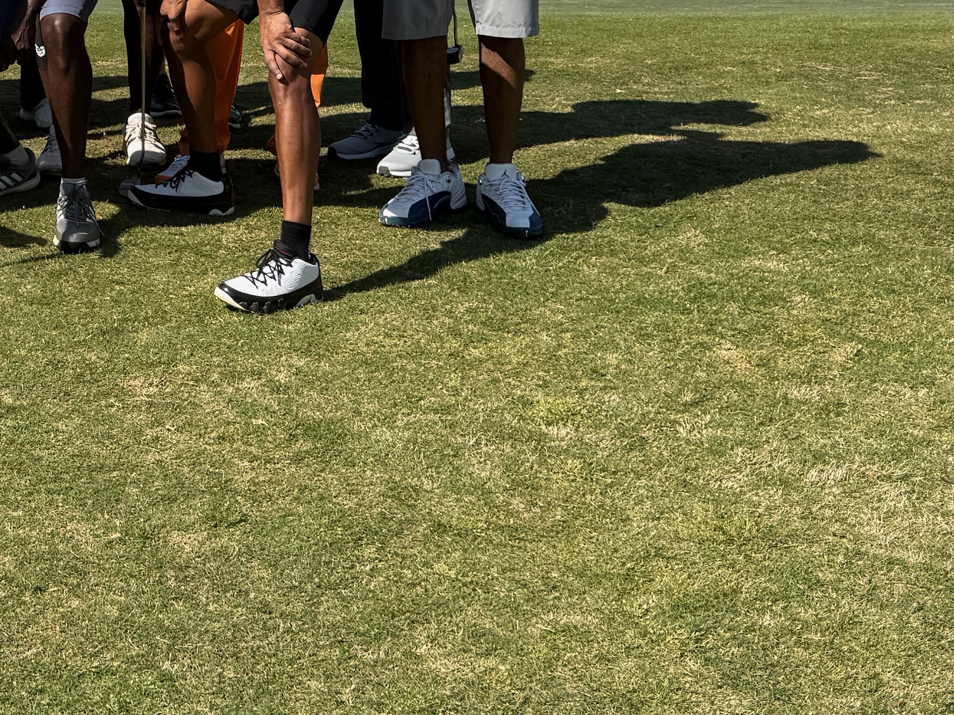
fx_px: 2012
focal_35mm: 73
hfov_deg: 24.8
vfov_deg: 19.6
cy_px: 12
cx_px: -106
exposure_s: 1/3425
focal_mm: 6.76
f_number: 1.78
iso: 80
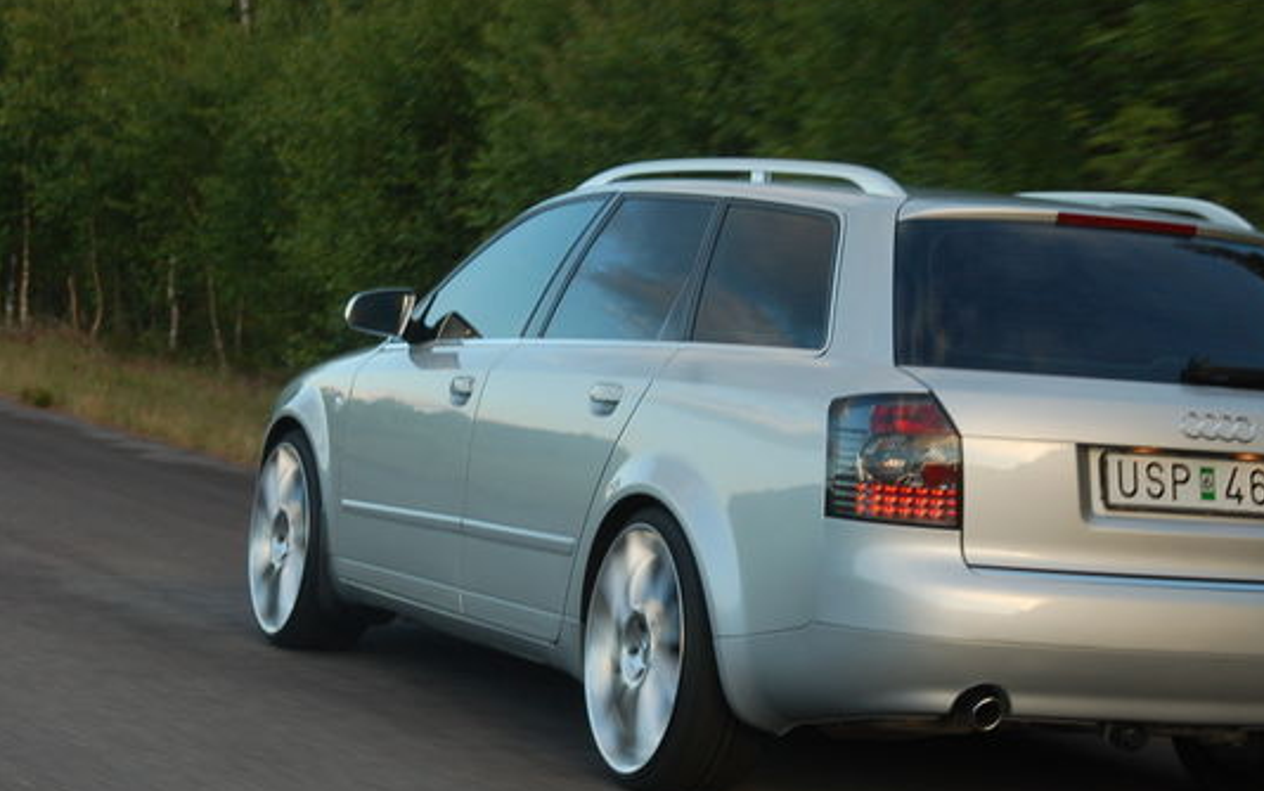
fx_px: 3467
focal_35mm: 101
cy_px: 471
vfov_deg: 13.0
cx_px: 755
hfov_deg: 20.6
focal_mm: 55
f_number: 5.6
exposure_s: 1/125
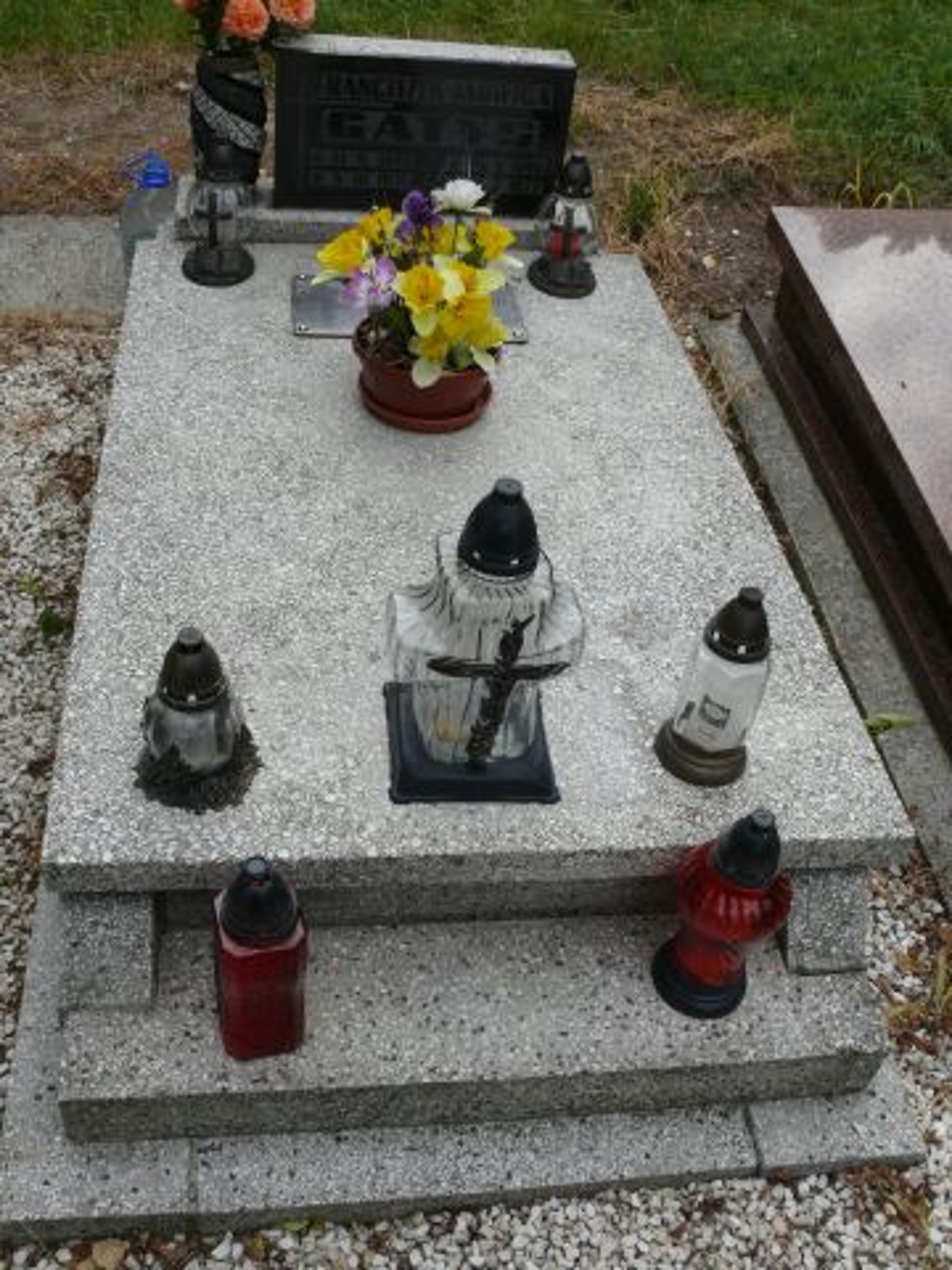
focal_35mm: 35
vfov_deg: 52.6
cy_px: 635
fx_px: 1283
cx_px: 476
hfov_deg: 40.7
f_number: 5
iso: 100
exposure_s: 1/200
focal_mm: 7.4
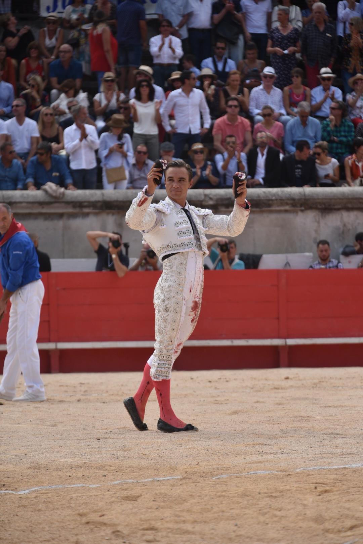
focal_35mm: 190
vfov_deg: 10.8
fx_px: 2874
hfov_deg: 7.2
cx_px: 182
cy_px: 272
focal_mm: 190
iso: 500
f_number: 5.6
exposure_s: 1/1600
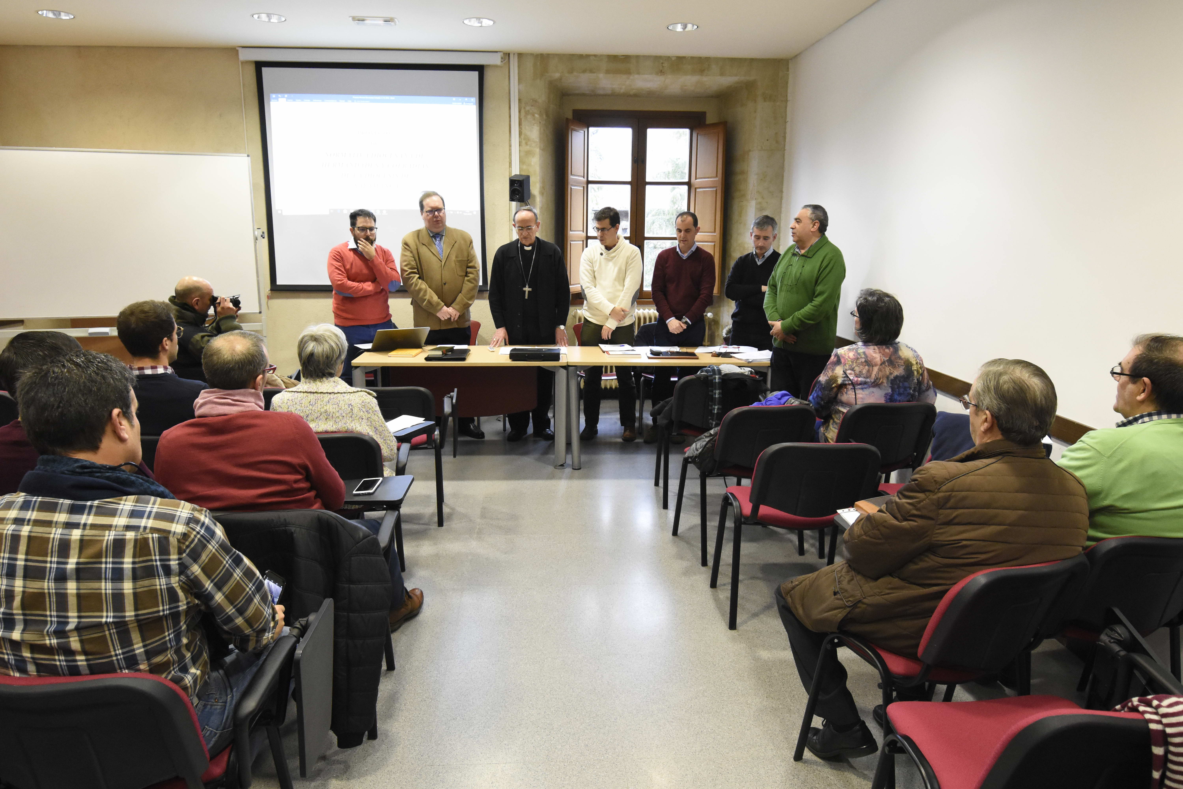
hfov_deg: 73.7
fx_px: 789
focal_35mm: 24
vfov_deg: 53.1
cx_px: 592
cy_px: 394
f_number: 5.6
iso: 3200
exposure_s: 1/80
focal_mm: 16
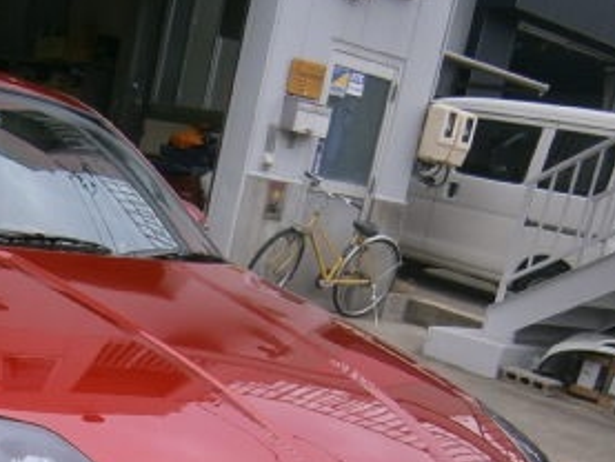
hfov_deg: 30.9
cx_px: 80
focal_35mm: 60
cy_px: 486
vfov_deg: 23.2
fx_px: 1066
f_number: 2.8
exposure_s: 1/250
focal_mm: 4.7
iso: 100
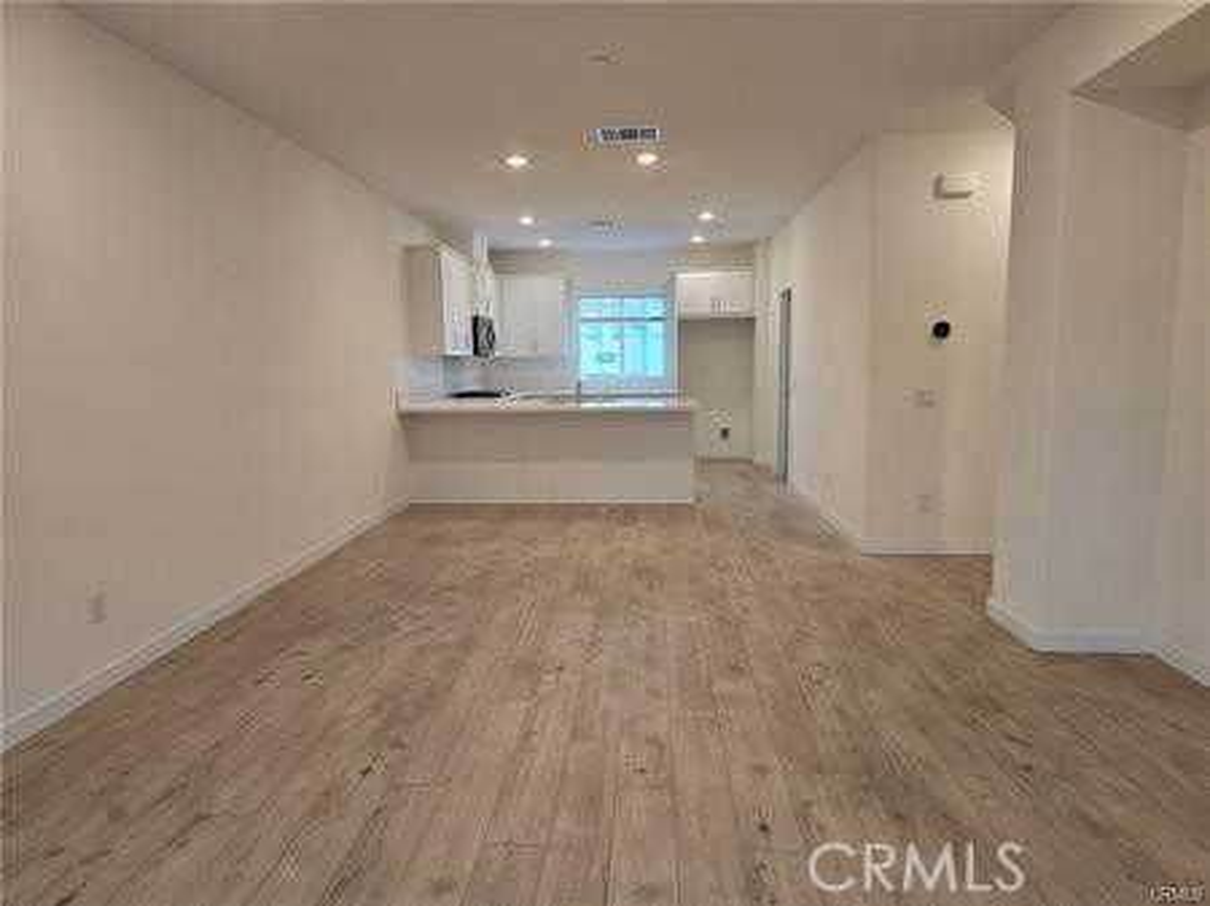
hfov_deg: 74.0
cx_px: 605
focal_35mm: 23
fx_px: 804
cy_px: 453
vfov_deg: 58.8
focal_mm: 6.3
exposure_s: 1/120
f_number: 1.7
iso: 160
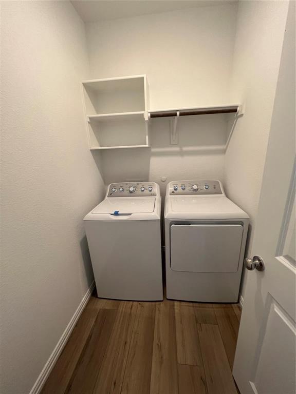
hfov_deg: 89.9
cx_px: 148
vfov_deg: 106.2
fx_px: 148
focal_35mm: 13
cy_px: 197
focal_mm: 1.57
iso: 125
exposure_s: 1/60
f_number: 1.8
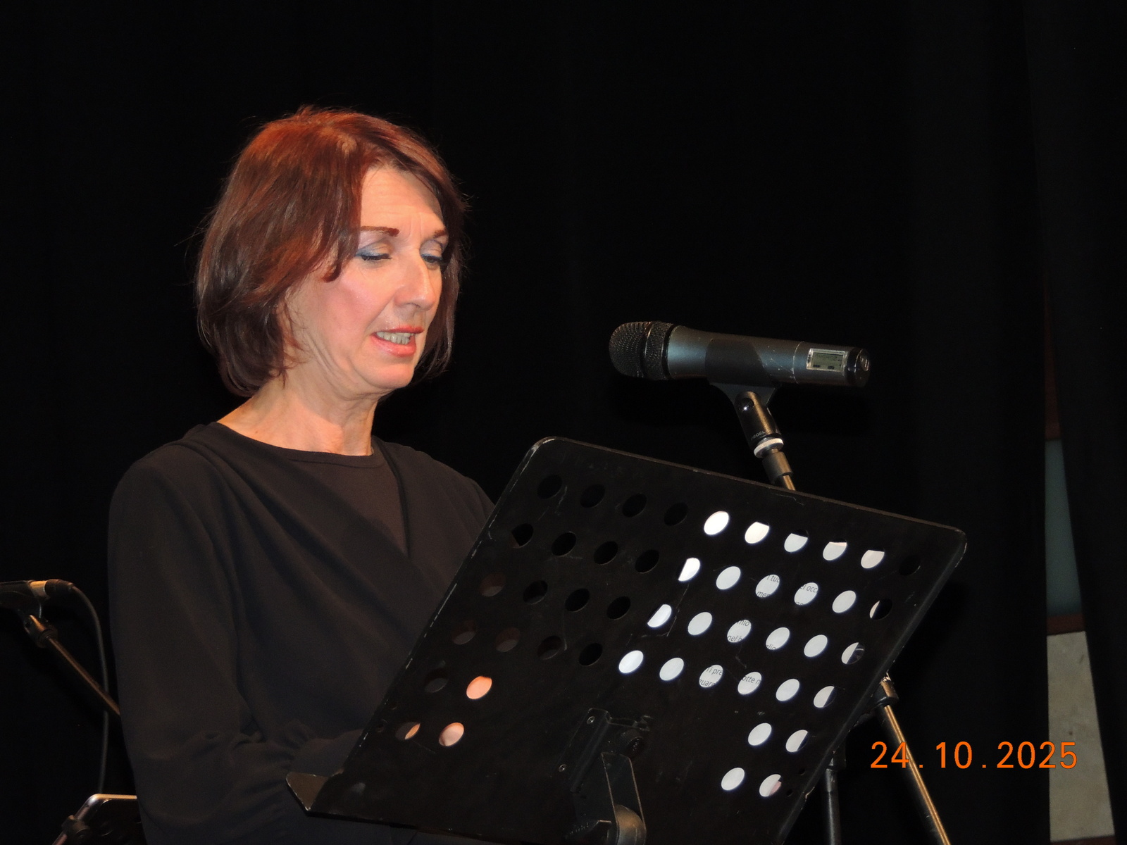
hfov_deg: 13.6
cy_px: 422
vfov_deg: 10.2
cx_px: 564
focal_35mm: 145
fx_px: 4721
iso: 640
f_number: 4.4
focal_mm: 25.8
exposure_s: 1/60
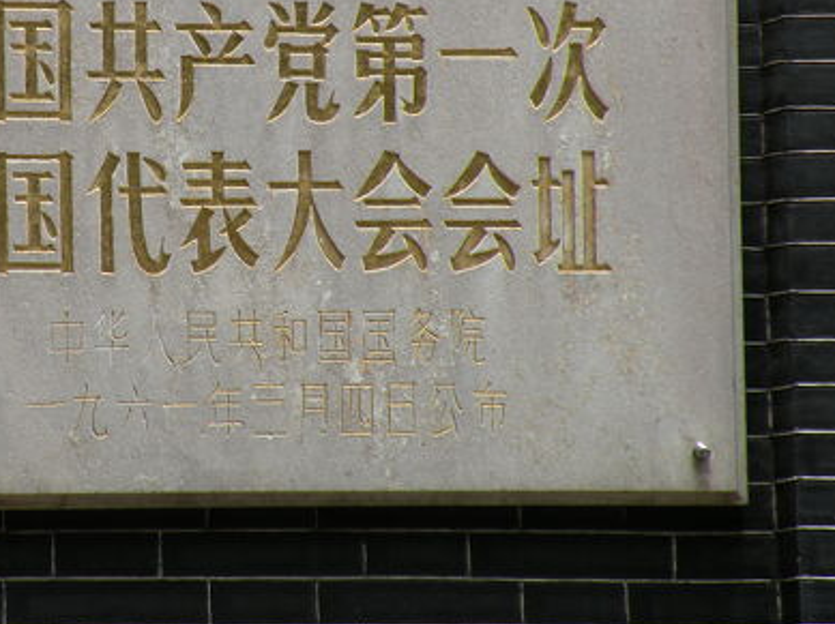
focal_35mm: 408
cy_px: 123
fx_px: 9833
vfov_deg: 3.6
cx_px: 191
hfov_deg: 4.9
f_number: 4.5
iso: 64
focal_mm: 43.1
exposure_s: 1/142
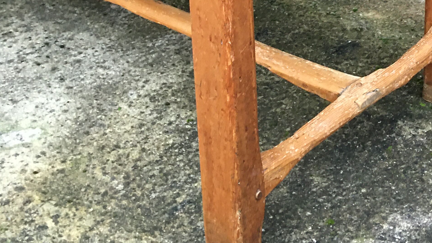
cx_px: 342
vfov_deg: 16.9
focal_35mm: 67
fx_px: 768
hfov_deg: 30.7
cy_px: -81
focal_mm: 4.15
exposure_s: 1/17
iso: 100
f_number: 2.2
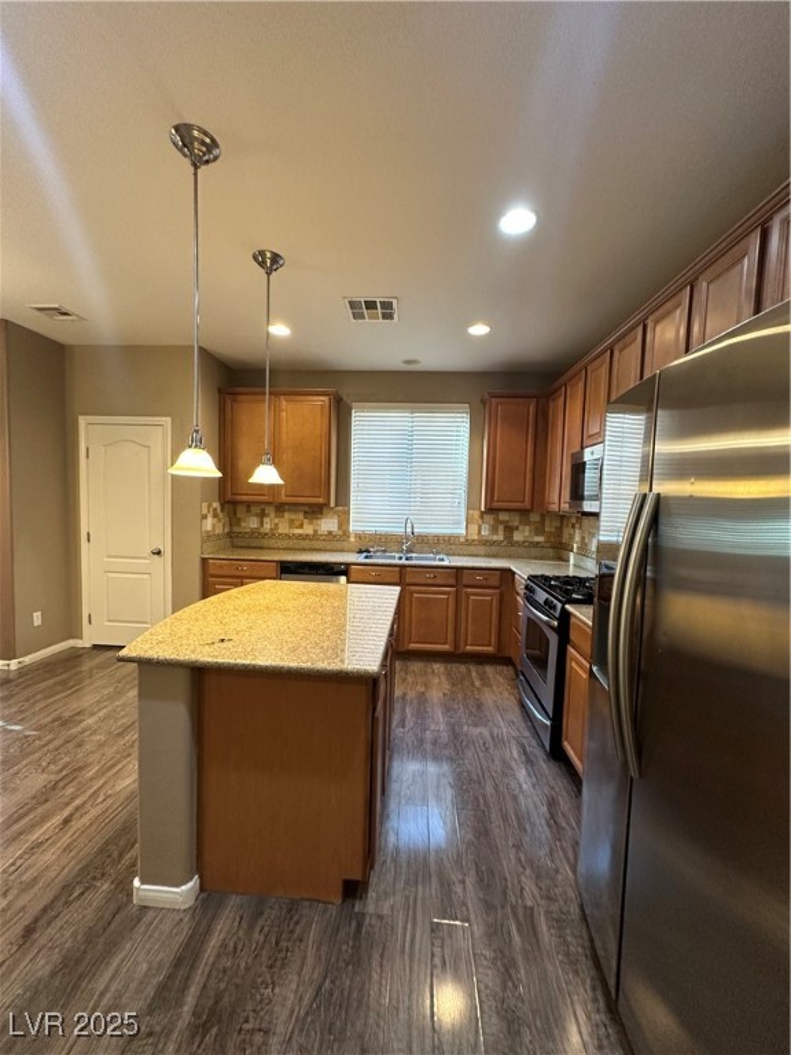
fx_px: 427
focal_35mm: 14
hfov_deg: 85.7
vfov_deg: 102.1
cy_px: 528
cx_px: 396
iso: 200
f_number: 2.2
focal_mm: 2.22
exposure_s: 1/60
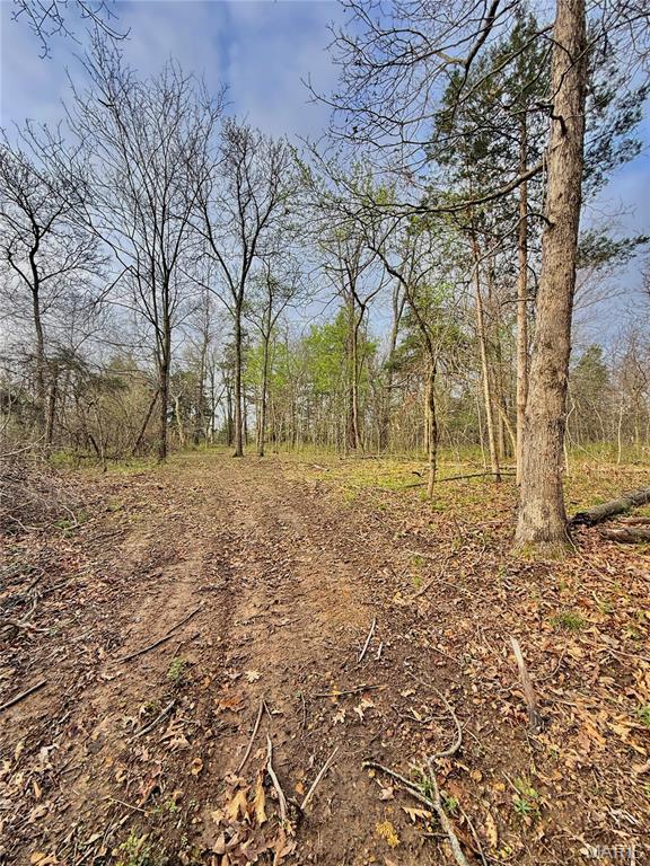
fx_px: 351
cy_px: 433
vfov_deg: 102.1
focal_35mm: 14
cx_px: 325
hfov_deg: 85.7
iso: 50
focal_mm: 2.22
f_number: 2.2
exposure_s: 1/458
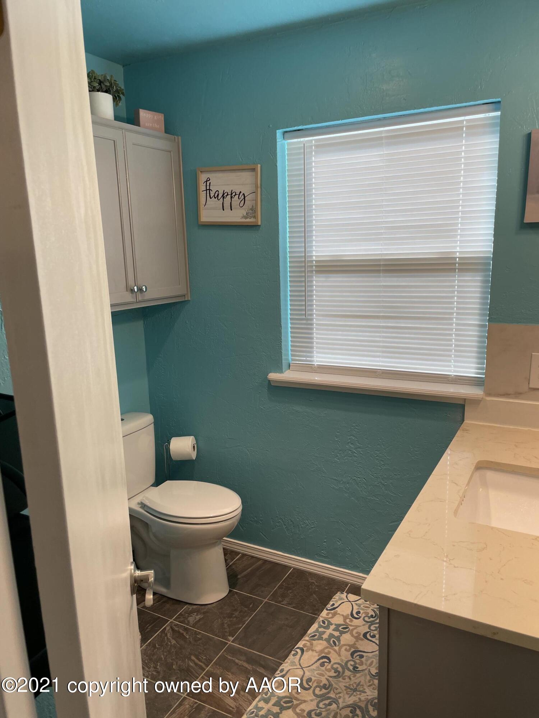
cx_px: 270
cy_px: 359
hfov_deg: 53.1
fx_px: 540
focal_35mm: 26
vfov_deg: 67.3
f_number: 1.6
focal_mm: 4.2
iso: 32
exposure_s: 1/122
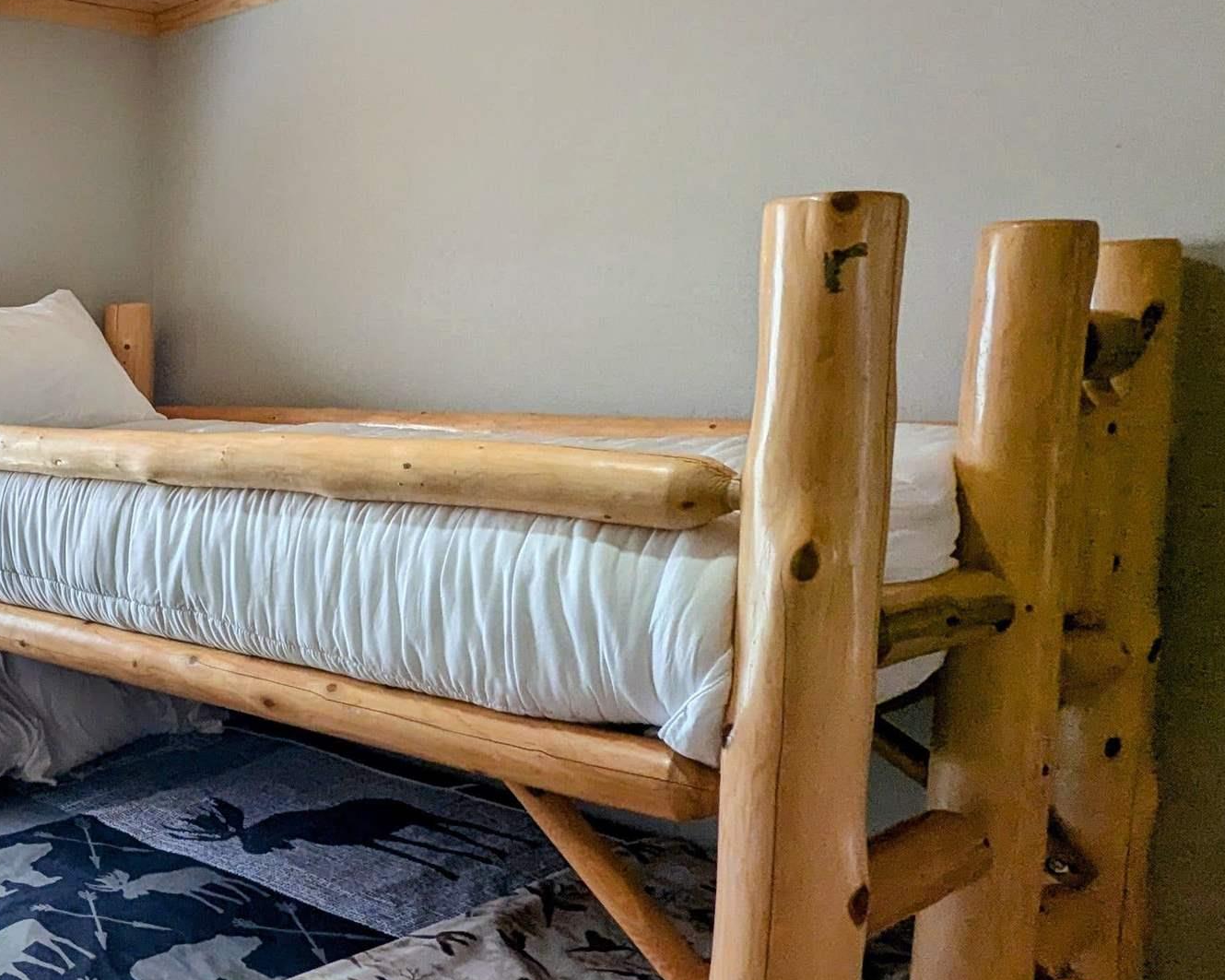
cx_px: -86
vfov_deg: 41.1
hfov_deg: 41.4
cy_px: 516
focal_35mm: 36
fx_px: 1305
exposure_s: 1/223
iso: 48
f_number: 2.2
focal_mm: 2.35
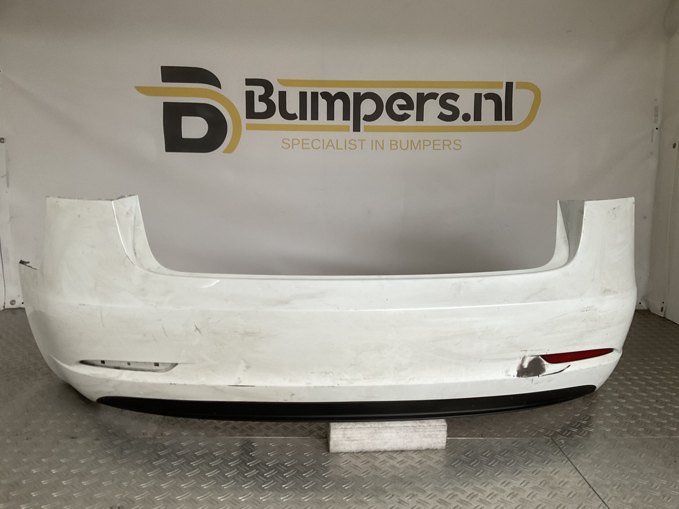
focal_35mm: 29
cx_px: 340
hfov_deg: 61.7
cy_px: 254
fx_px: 569
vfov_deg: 48.2
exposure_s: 1/50
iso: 64
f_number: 1.8
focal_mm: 3
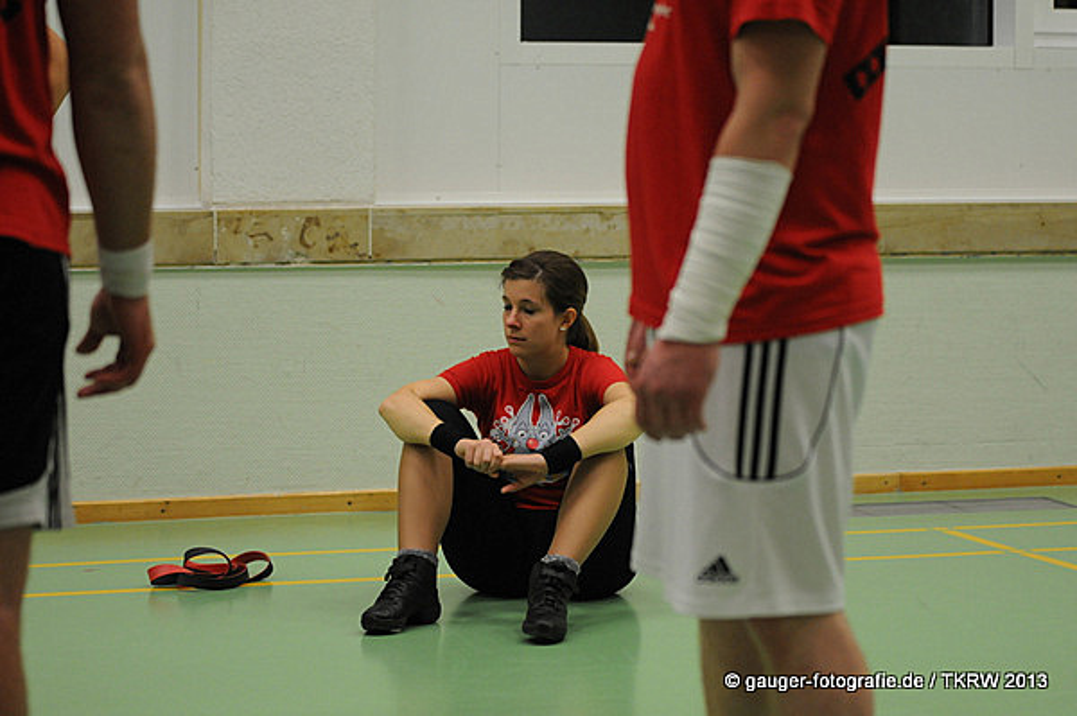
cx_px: 538
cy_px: 358
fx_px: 3139
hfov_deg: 19.5
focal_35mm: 105
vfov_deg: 13.0
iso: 1000
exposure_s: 1/200
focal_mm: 70
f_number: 2.8
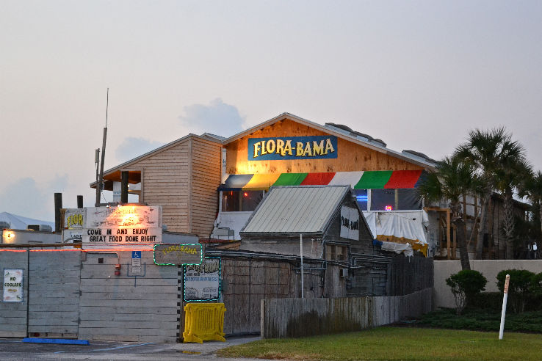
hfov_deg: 26.0
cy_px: 180
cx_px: 271
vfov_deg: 17.5
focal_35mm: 78
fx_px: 1174
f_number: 4.5
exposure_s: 1/60
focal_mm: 52
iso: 2000
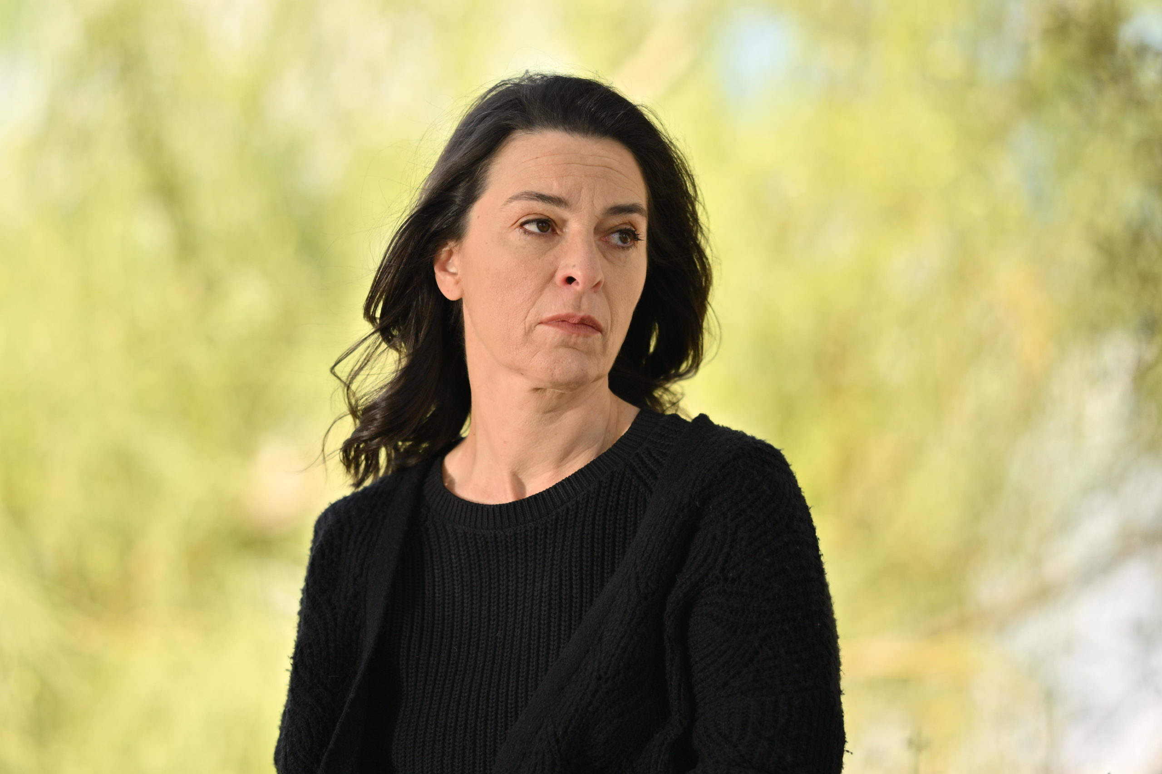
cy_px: 387
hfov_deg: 10.2
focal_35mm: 202
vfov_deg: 6.8
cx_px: 581
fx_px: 6518
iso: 64
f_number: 1.8
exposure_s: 1/1000
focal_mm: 135
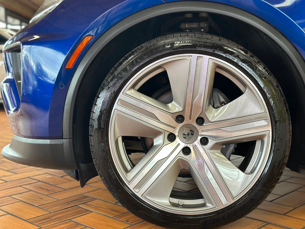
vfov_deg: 30.3
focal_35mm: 48
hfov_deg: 39.7
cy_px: 114
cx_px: 152
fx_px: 423
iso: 80
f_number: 1.78
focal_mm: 6.86
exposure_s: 1/120
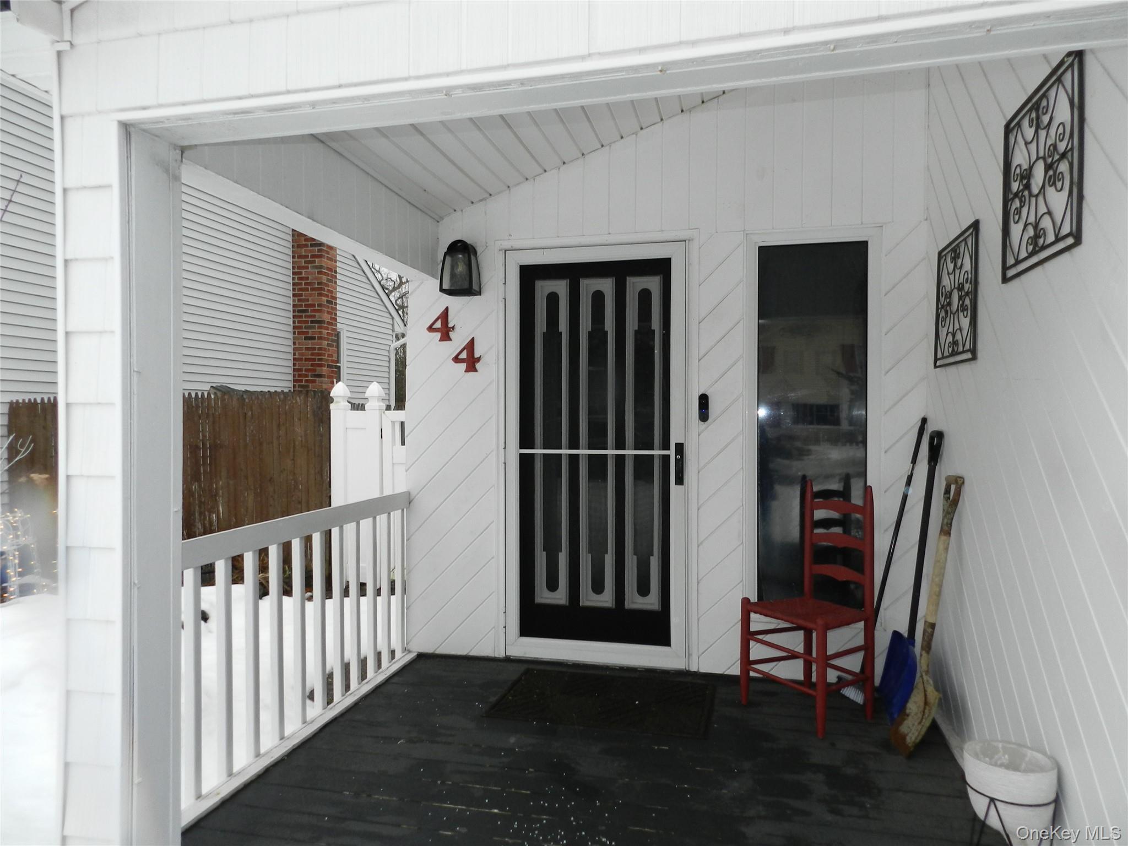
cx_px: 564
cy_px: 423
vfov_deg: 58.9
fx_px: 749
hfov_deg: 73.9
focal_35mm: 23
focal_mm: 4
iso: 160
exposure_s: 1/160
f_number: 3.4
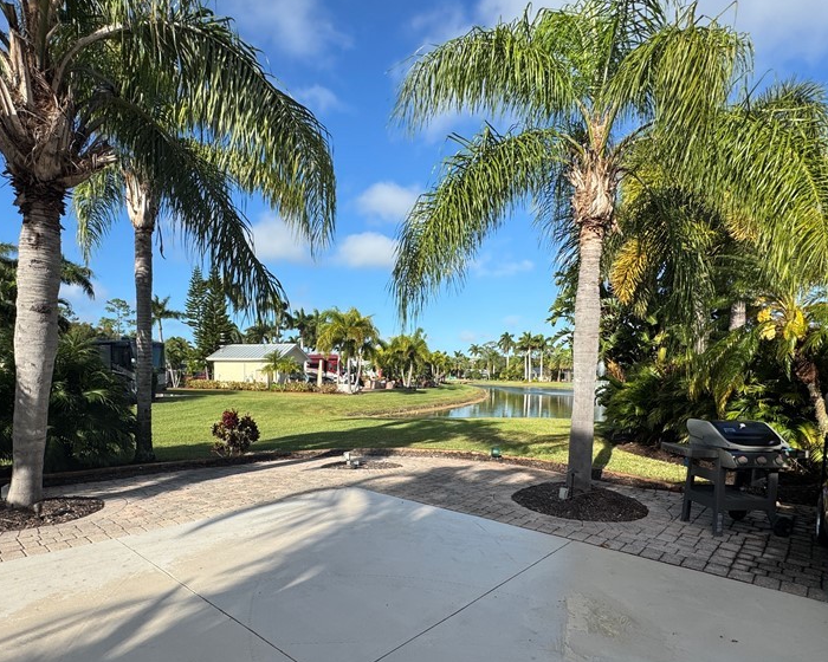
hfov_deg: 80.3
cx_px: 386
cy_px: 391
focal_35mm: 20
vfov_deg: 67.5
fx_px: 490
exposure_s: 1/1832
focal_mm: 2.22
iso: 40
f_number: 2.2
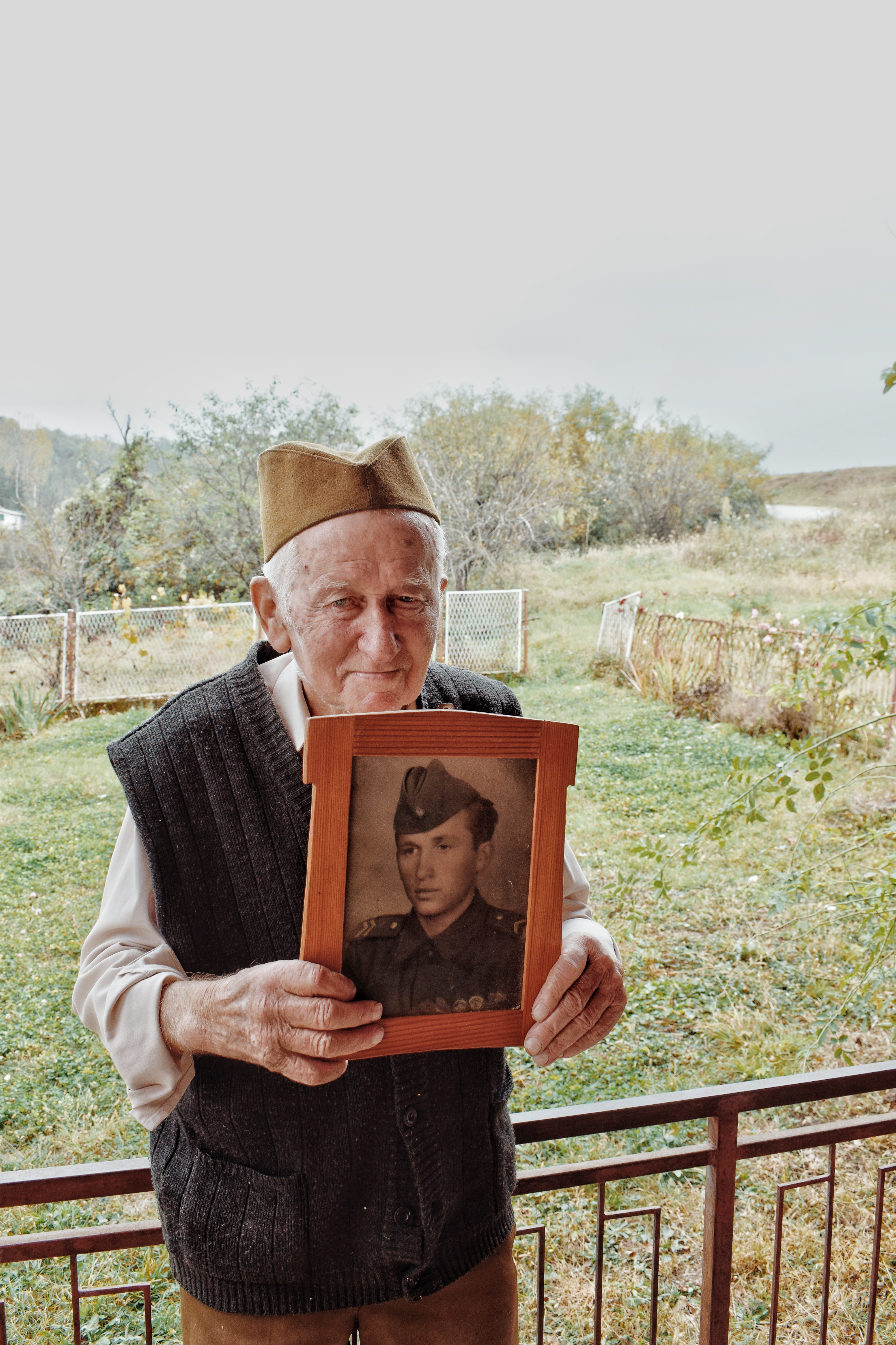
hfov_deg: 41.7
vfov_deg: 59.5
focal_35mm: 32
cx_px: 448
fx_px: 1176
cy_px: 672
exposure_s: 1/200
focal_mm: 21
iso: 400
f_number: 7.1
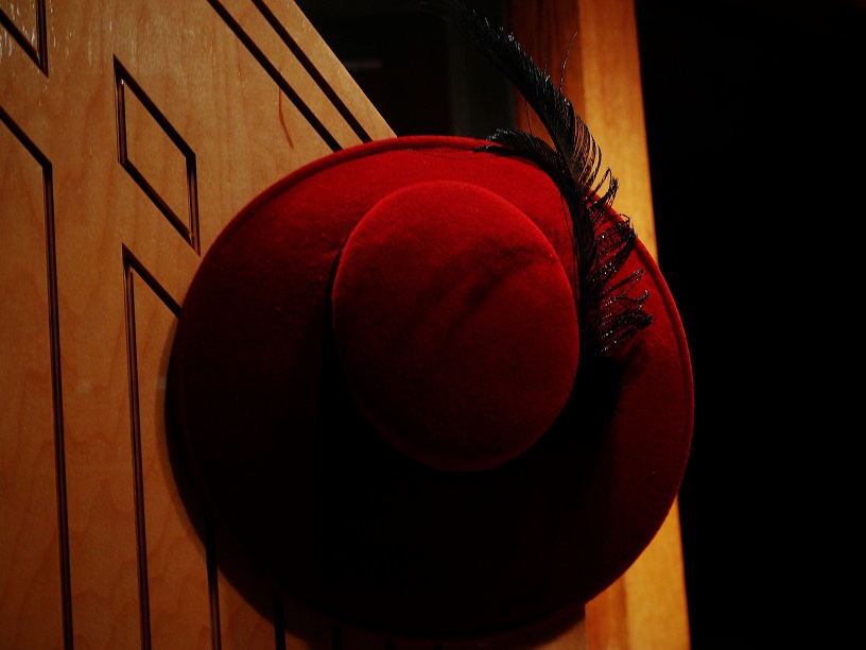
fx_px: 3152
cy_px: 325
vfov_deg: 11.8
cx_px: 433
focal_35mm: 126
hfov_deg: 15.6
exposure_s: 1/8
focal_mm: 23.9
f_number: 3.6
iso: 100
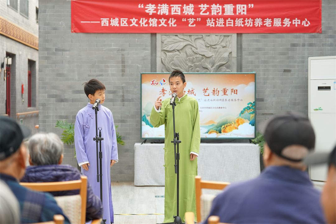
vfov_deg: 19.5
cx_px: 168
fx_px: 653
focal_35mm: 70
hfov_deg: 28.8
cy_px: 112
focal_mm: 70
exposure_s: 1/250
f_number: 2.8
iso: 500
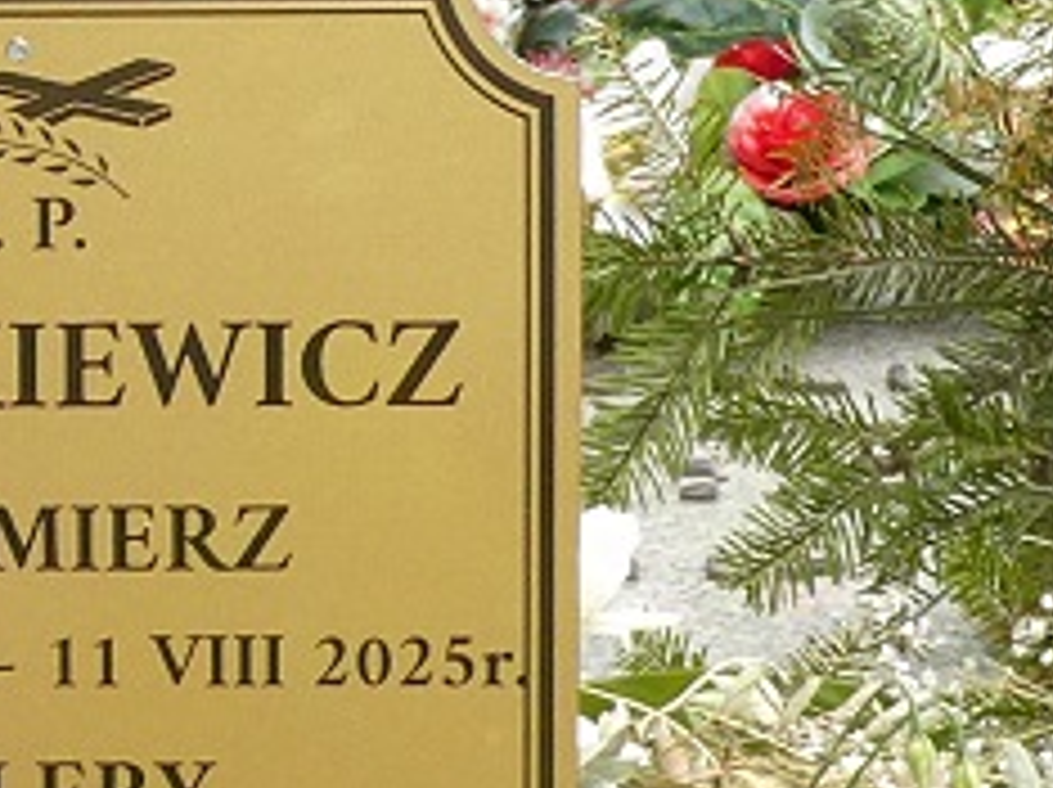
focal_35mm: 322
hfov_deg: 6.1
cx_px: -63
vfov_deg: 4.6
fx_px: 9785
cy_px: 14
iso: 160
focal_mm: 8.4
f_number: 4
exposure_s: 1/60
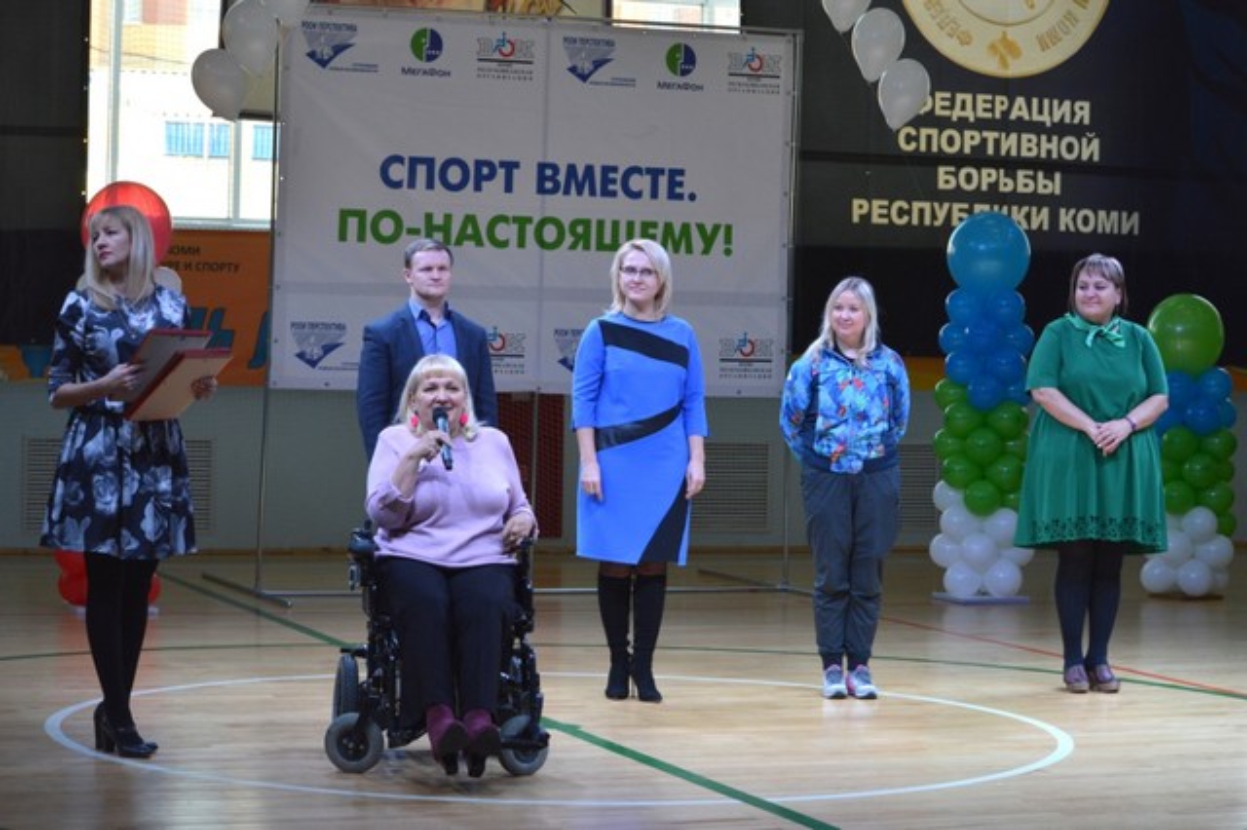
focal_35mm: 82
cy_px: 415
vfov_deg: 16.5
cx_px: 624
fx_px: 2856
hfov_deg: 24.6
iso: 360
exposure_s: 1/125
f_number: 5.6
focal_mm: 55
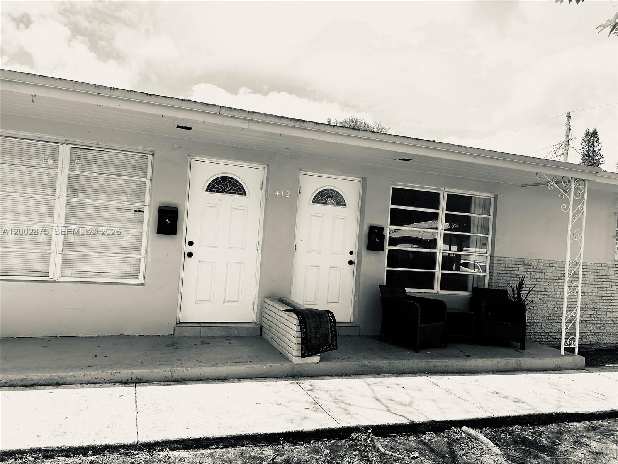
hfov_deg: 67.3
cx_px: 309
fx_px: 464
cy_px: 232
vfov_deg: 53.1
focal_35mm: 26
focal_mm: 5.7
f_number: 1.5
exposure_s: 1/5319
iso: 50
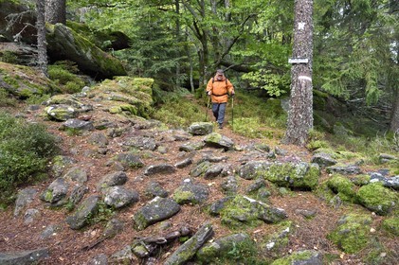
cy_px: 132
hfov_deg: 60.3
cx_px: 200
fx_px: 343
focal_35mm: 31
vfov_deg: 42.3
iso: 800
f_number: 9
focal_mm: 31
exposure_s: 1/100
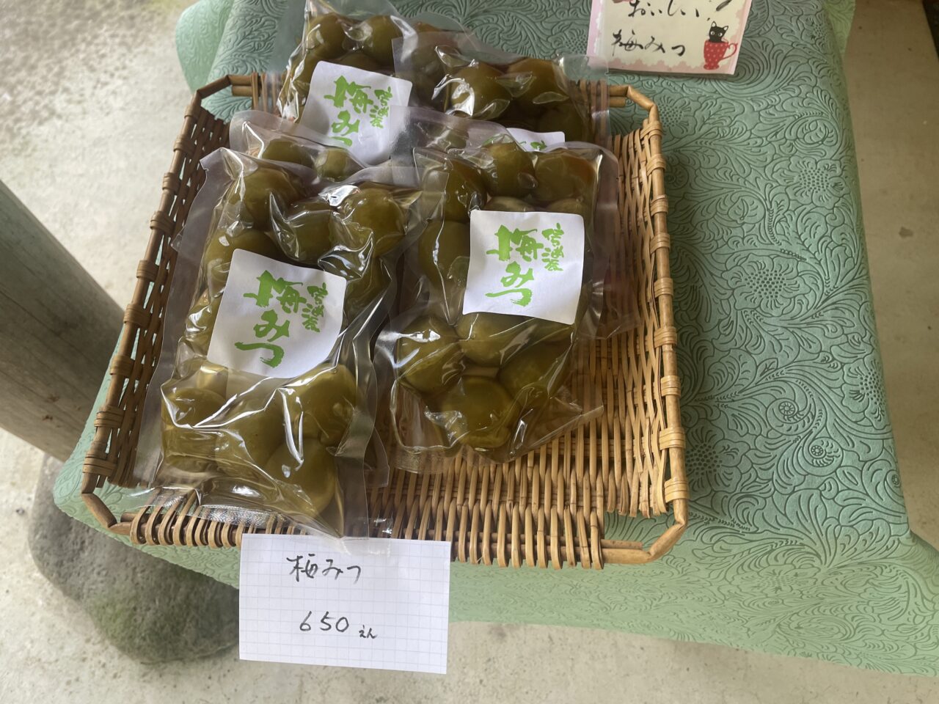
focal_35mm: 26
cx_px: 470
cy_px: 352
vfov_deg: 53.1
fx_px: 705
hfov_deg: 67.3
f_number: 1.6
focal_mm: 4.2
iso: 64
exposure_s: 1/121
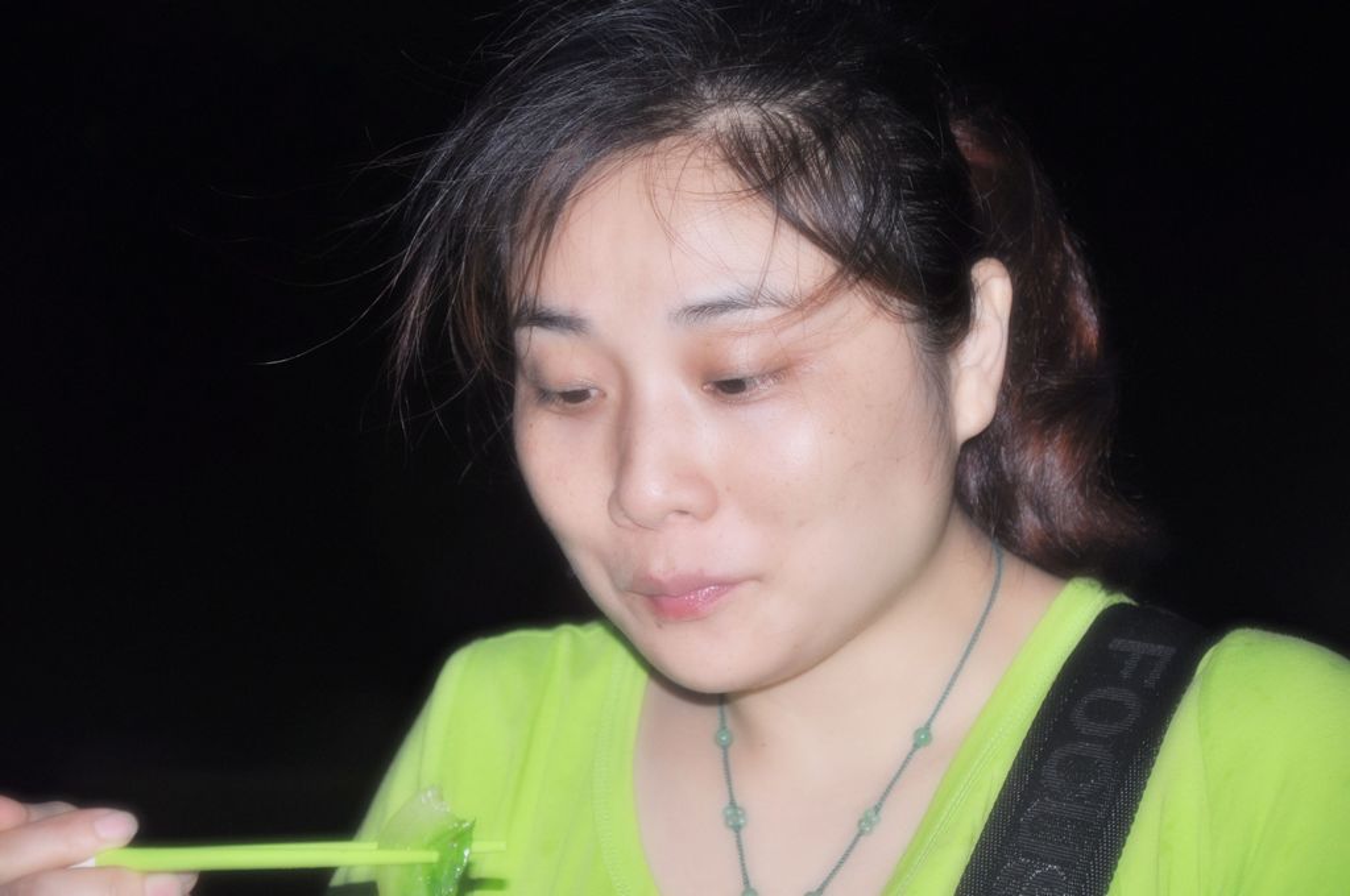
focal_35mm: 158
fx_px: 5899
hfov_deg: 13.1
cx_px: 675
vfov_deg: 8.7
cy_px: 448
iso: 640
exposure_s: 1/60
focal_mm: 105
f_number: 5.6
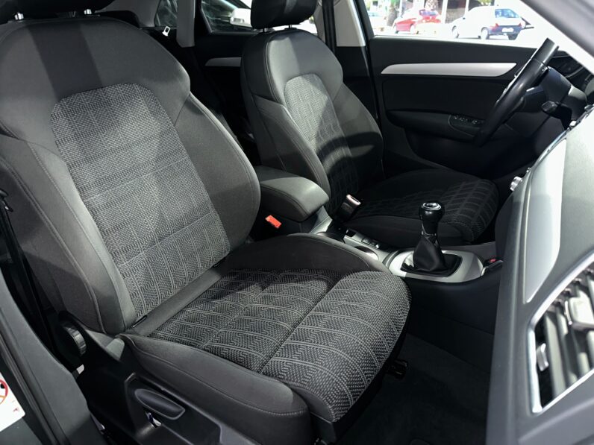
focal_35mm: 24
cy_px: 222
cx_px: 297
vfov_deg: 56.8
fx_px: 412
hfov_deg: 71.6
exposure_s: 1/4
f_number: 1.78
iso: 200
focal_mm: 6.86
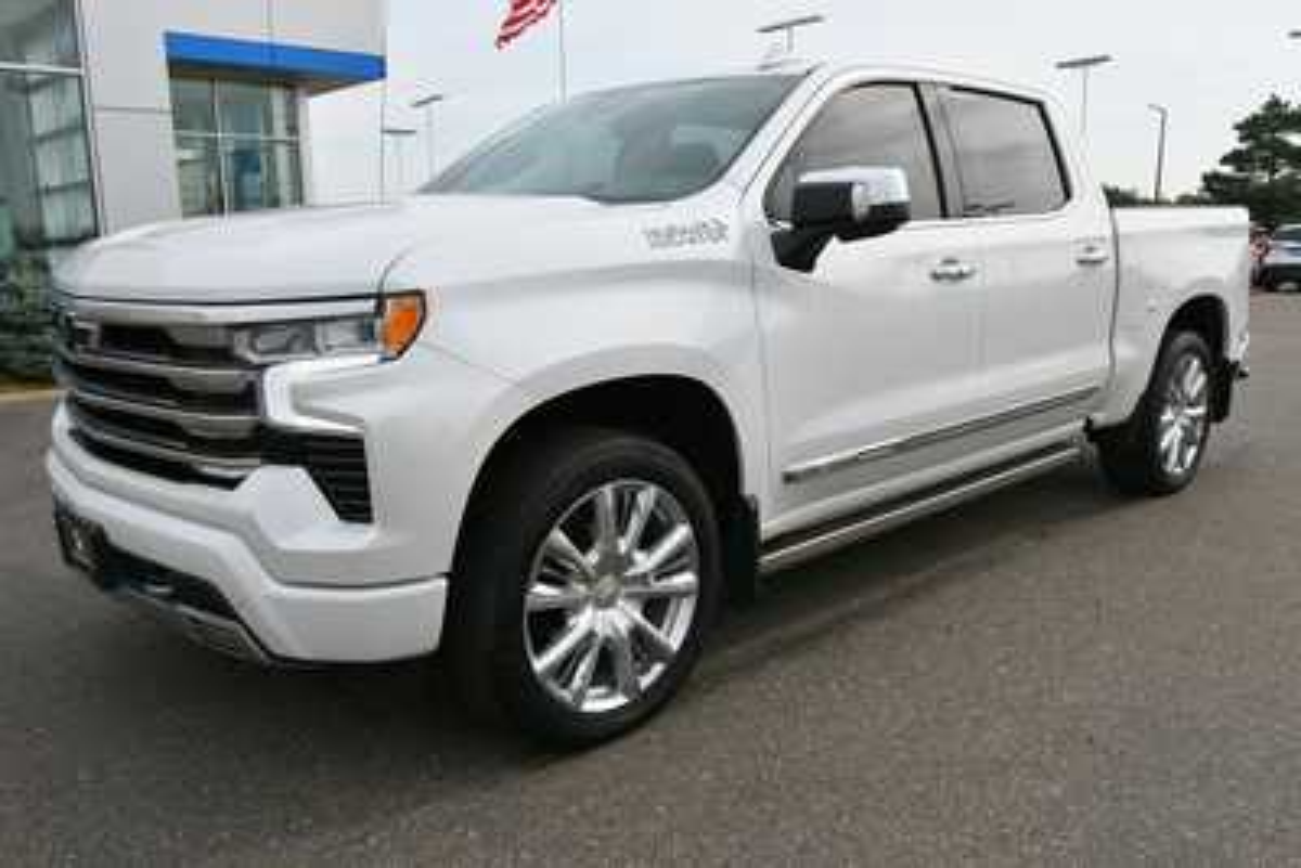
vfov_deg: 43.6
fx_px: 1084
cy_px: 434
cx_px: 650
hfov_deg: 61.9
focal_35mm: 30
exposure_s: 1/250
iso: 100
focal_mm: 20
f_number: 8
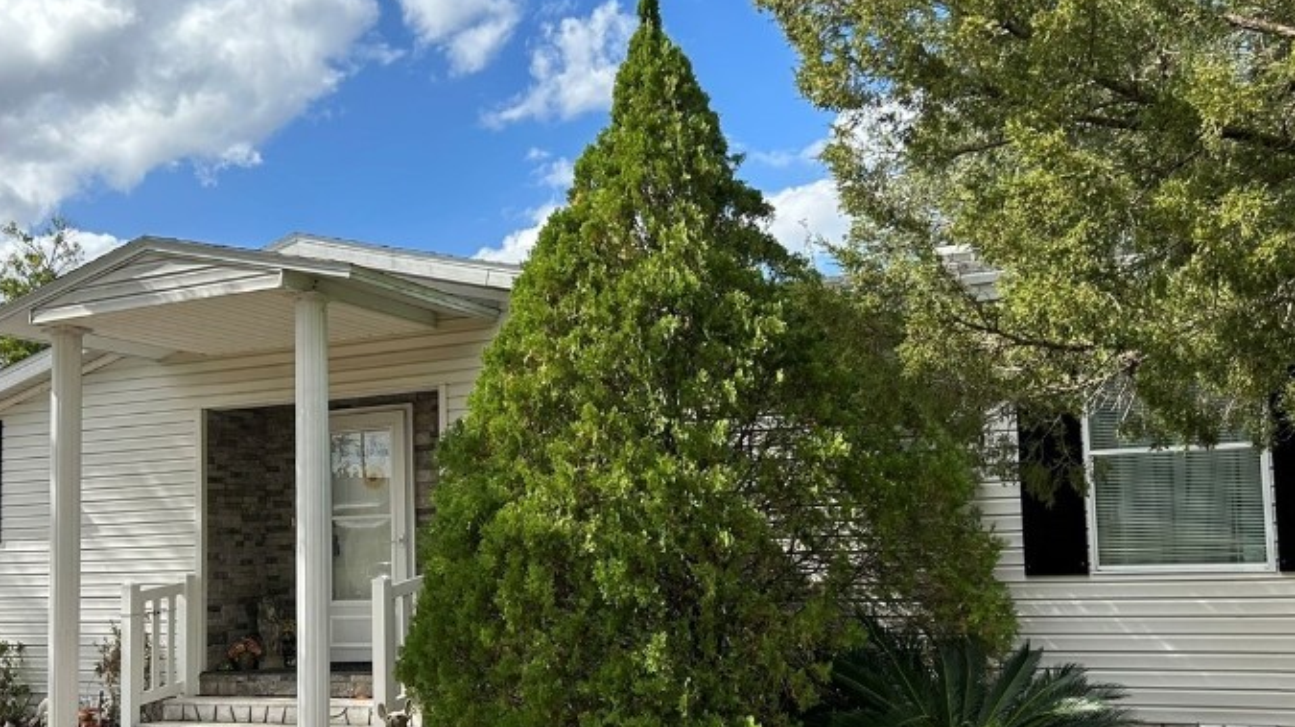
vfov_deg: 27.6
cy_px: 420
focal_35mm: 43
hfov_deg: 47.2
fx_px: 1476
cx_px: 530
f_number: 1.5
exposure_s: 1/3257
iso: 50
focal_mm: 5.7
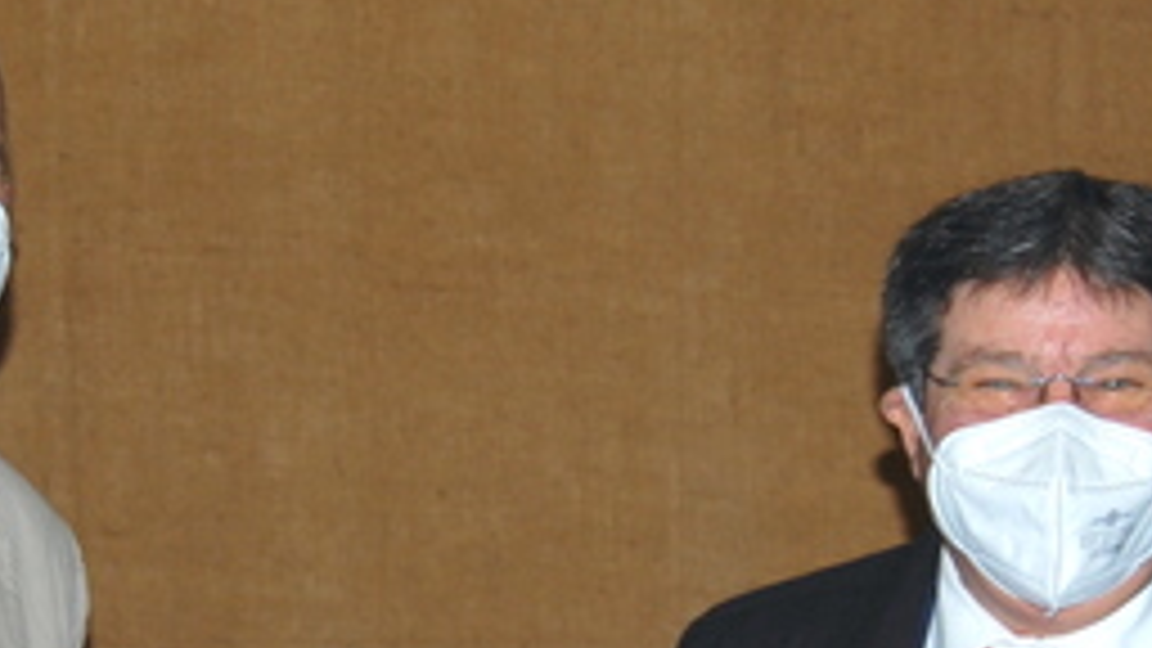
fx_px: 4102
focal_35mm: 134
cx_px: 315
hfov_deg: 15.9
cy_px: 567
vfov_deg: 9.0
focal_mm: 35
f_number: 4.8
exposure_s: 1/60
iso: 400
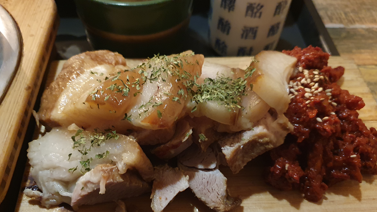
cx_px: 195
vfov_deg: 37.5
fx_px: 310
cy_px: 133
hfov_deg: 62.6
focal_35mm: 31
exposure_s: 1/13
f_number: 1.5
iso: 640
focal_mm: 4.32
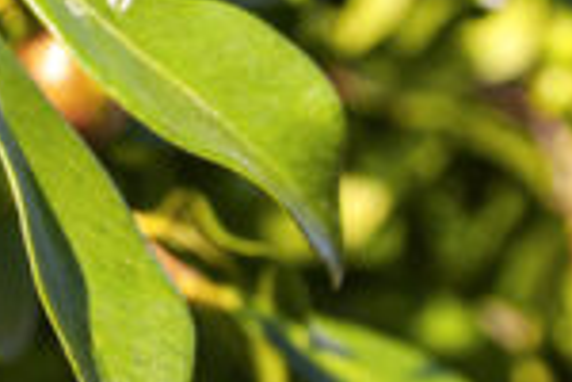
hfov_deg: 9.8
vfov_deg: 6.6
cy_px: -197
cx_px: -118
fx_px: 3282
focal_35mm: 207
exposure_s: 1/400
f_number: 5
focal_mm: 27
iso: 200
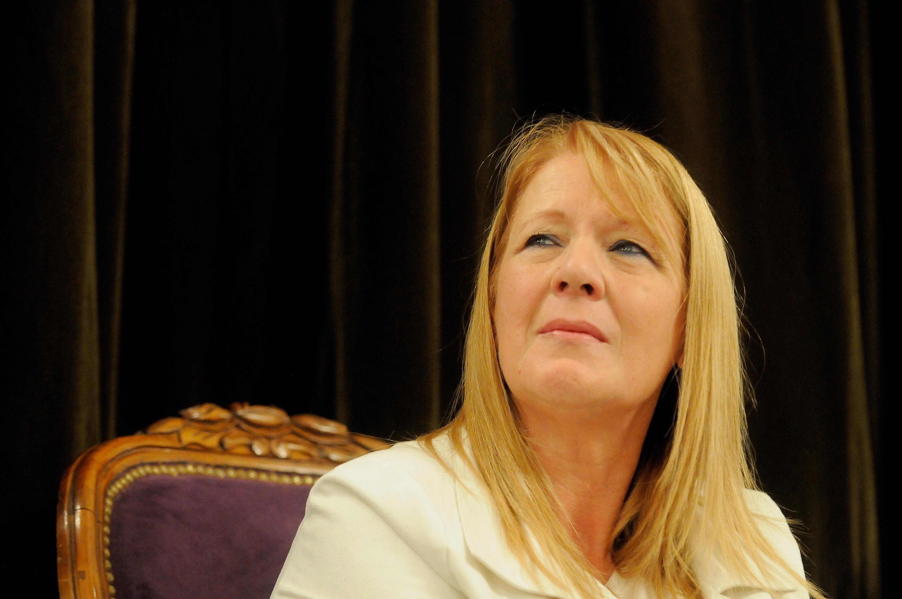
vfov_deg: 8.9
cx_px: 451
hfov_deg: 13.4
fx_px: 3829
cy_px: 300
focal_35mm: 153
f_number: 2.8
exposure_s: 1/60
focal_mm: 102
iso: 2000
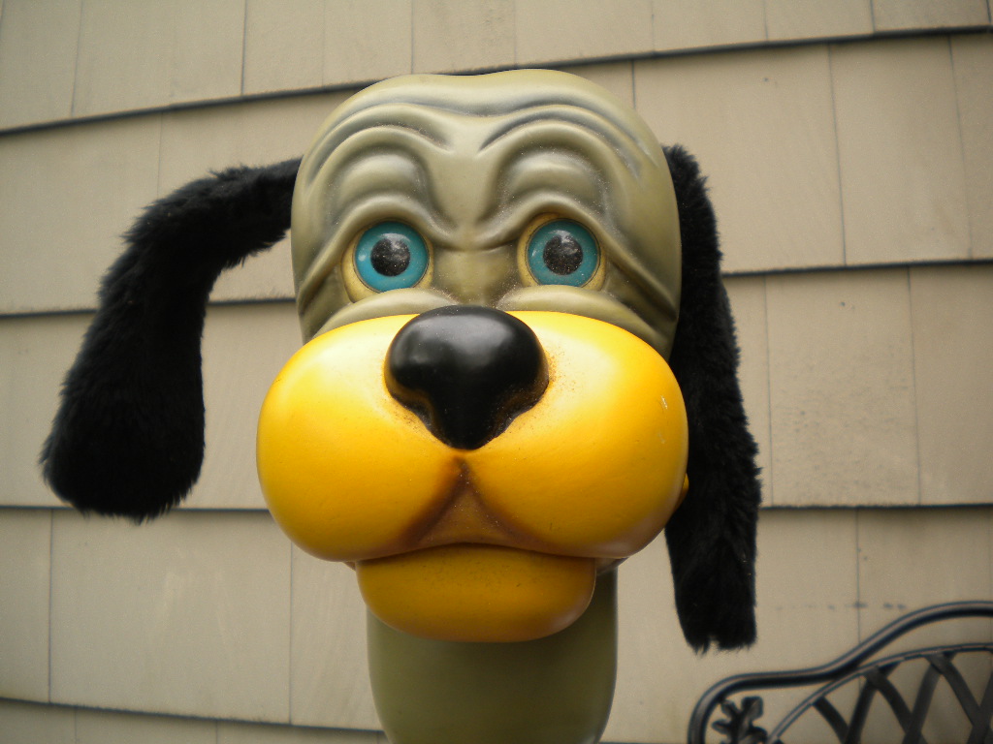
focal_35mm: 35
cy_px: 372
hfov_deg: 52.6
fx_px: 1004
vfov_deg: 40.7
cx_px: 496
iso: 80
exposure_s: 1/181
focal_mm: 6.3
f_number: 3.1
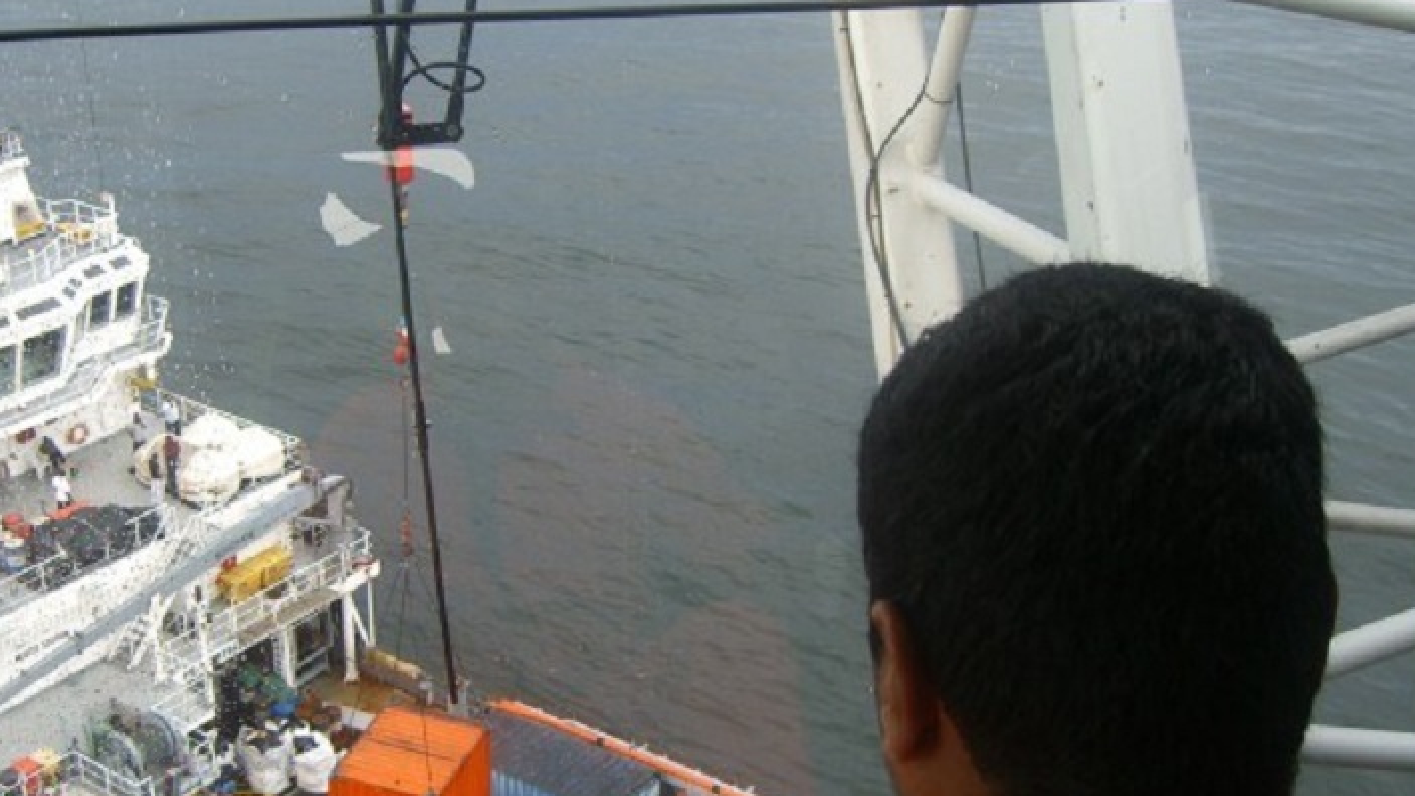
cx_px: 621
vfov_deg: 23.9
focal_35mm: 50
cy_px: 423
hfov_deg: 41.3
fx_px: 1876
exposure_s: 1/160
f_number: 2.8
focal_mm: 7.9
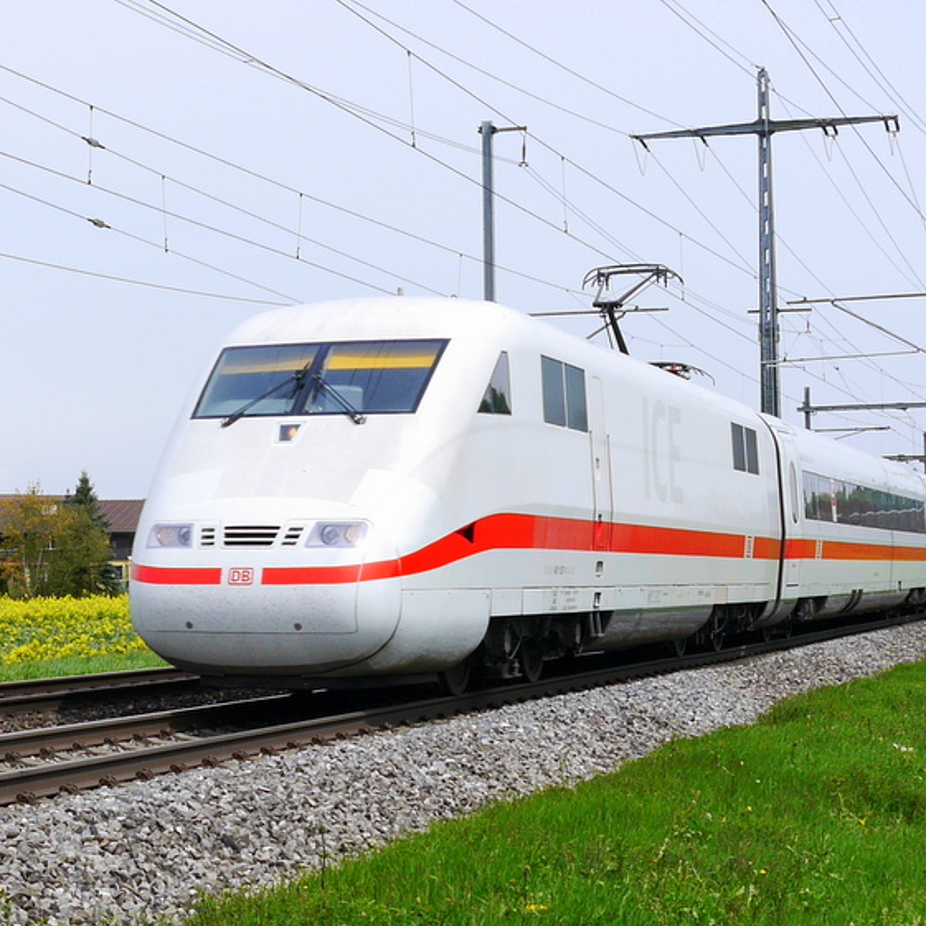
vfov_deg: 32.2
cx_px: 287
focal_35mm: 53
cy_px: 423
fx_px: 1604
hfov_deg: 31.9
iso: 160
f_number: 7.1
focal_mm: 14
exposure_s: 1/500
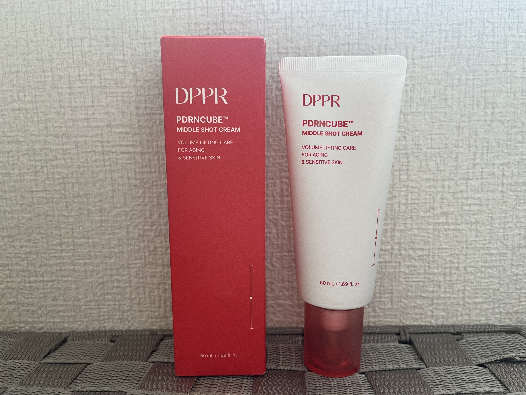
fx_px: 395
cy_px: 198
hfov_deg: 67.3
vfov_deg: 53.1
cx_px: 263
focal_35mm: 26
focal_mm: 5.1
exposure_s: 1/77
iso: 125
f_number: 1.6
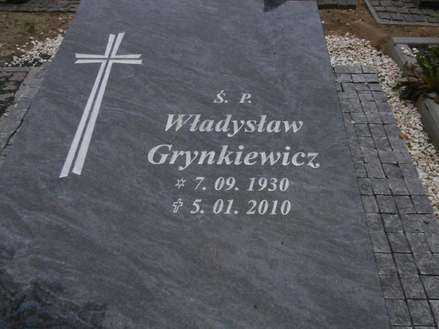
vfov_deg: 56.8
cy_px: 164
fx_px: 304
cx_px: 220
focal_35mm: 24
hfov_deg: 71.6
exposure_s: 1/200
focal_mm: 4.2
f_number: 7.9
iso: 400
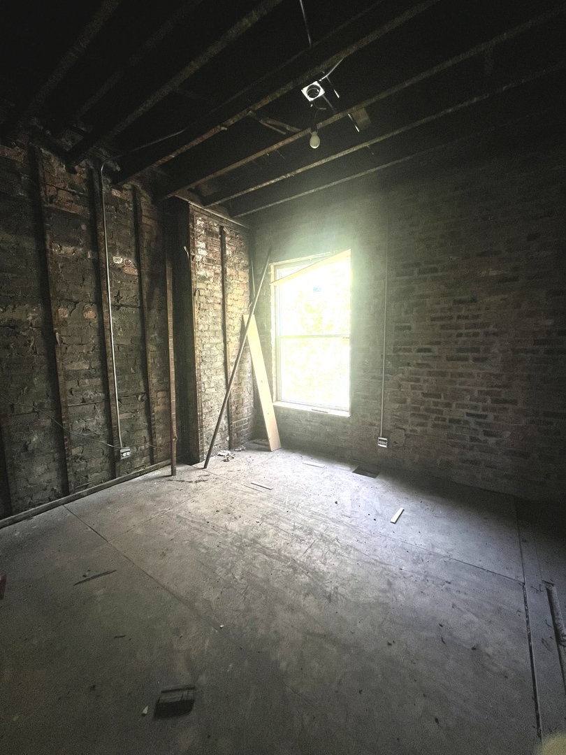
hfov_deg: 89.9
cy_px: 378
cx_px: 283
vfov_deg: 106.2
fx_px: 283
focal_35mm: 13
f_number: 1.8
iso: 250
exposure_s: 1/63
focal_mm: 1.57
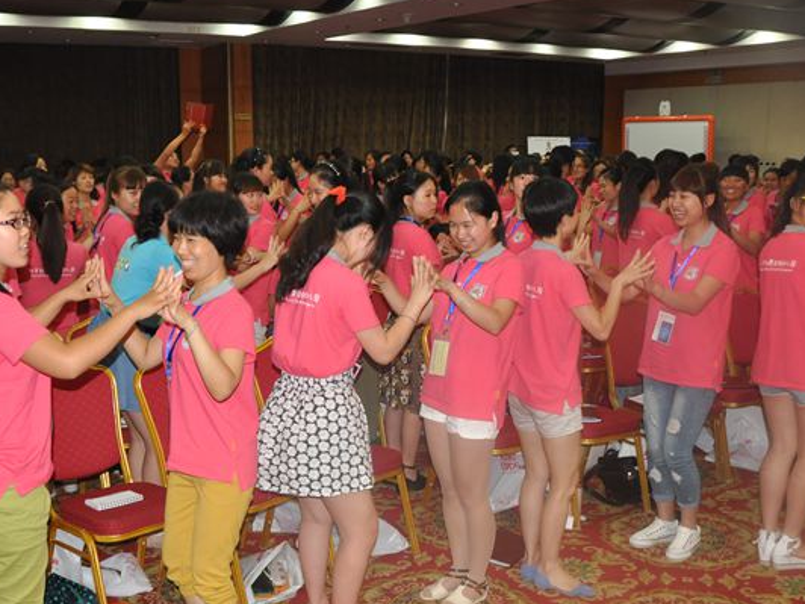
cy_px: 356
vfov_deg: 36.7
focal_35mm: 39
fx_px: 907
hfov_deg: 47.7
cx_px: 339
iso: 800
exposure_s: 1/60
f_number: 3.5
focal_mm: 18
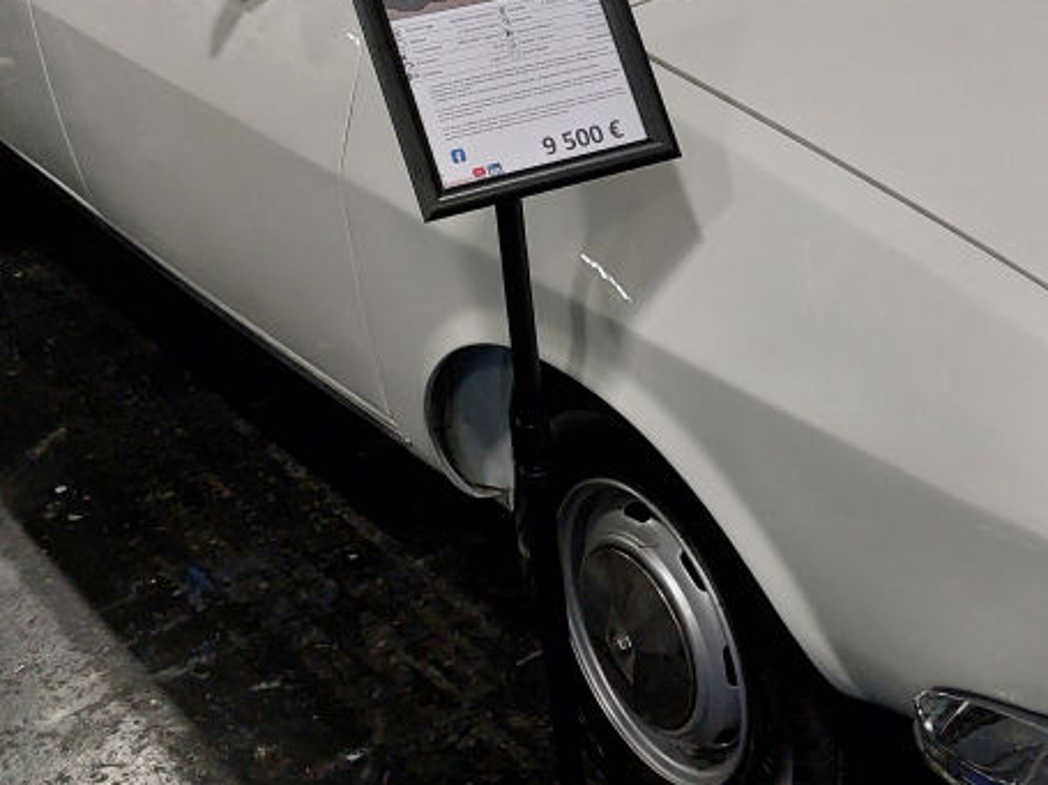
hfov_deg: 29.0
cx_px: 774
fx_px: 1998
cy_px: 212
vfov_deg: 22.1
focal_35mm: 66
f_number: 1.8
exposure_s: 1/50
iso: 200
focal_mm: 5.23
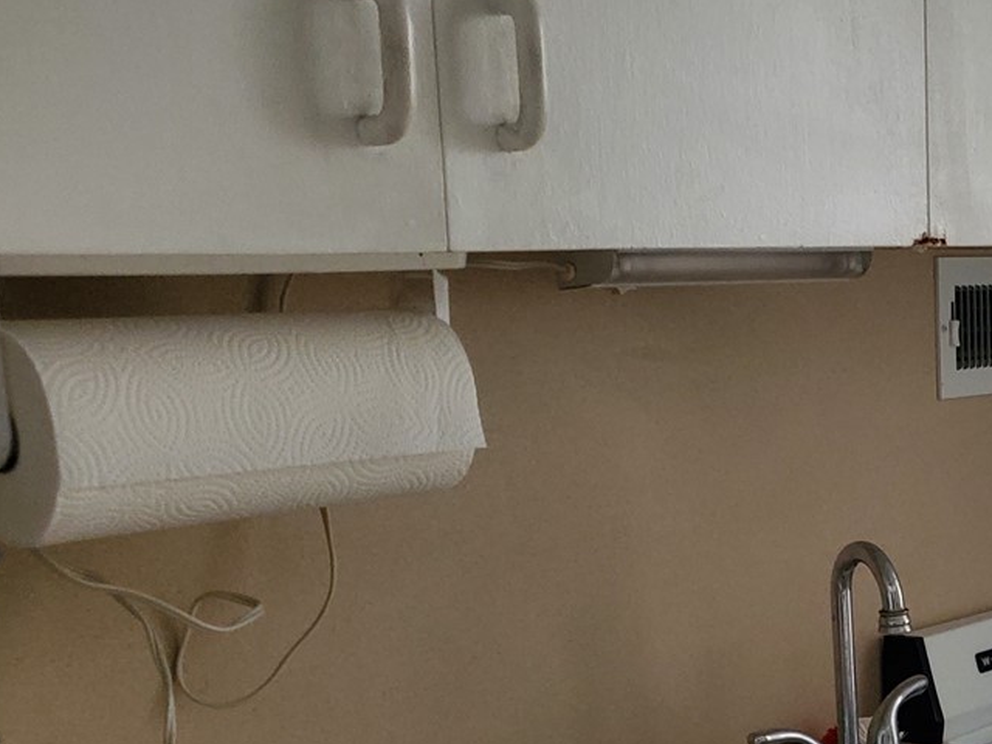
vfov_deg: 22.1
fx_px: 1863
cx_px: 1097
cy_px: 666
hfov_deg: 27.3
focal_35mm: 65
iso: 160
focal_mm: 4.3
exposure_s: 1/59
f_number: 1.5
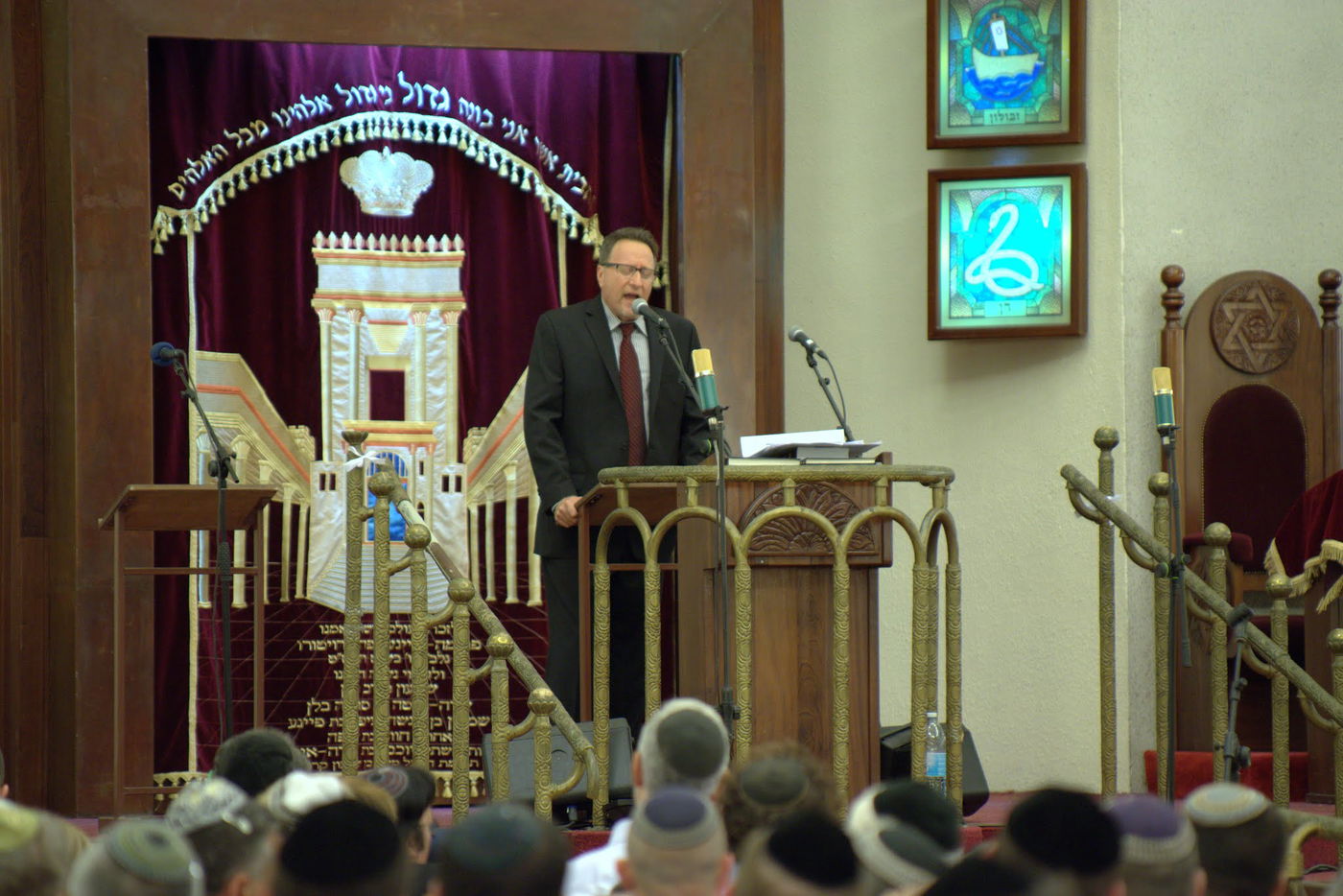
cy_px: 448
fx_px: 7537
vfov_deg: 6.8
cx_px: 672
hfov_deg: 10.2
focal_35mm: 202
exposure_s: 1/60
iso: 800
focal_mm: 135
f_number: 2.8
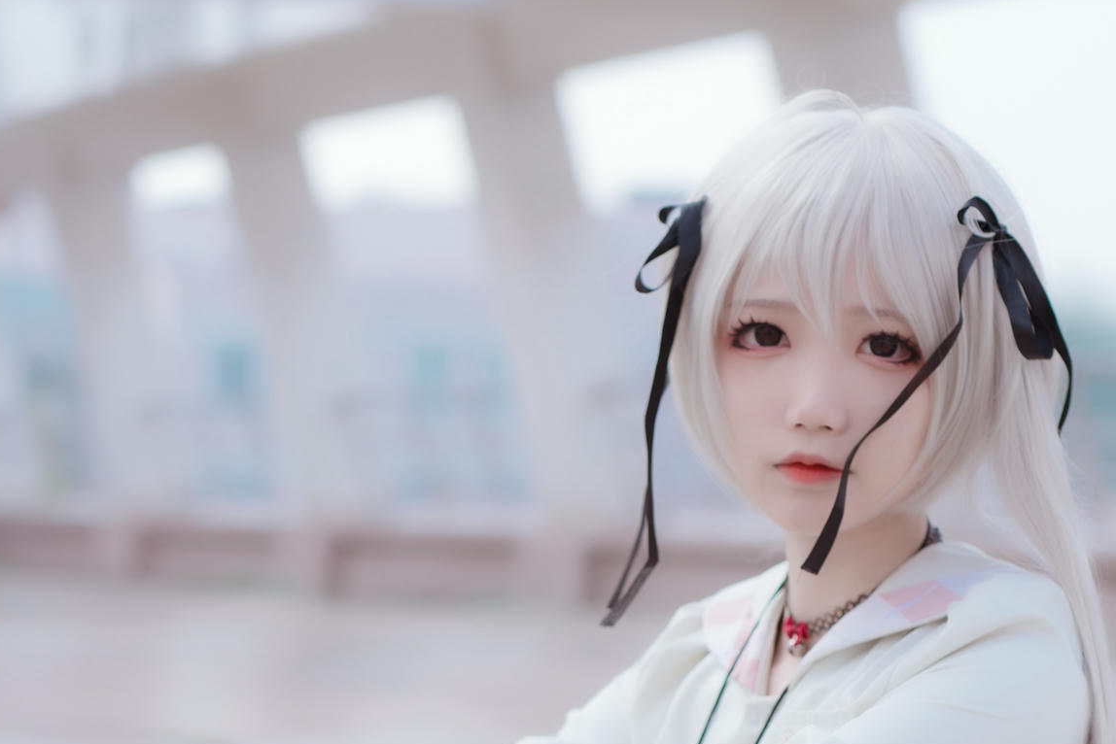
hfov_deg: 15.6
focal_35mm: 131
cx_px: 408
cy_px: 832
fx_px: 4062
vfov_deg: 10.3
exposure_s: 1/800
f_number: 2.5
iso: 100
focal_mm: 50
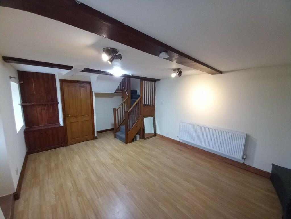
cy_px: 110
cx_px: 146
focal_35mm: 13
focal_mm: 1.13
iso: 200
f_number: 2.2
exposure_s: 1/30
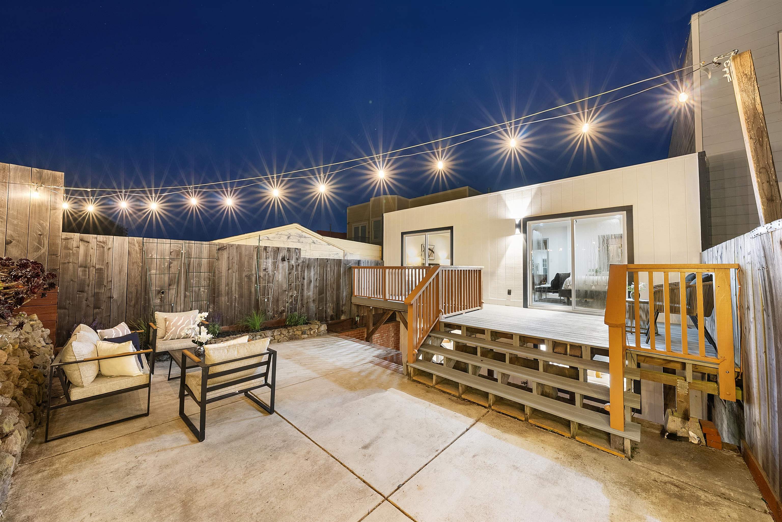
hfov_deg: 108.3
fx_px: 282
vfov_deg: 85.5
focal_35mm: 13
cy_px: 261
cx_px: 391
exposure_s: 15
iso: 400
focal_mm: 13
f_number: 9
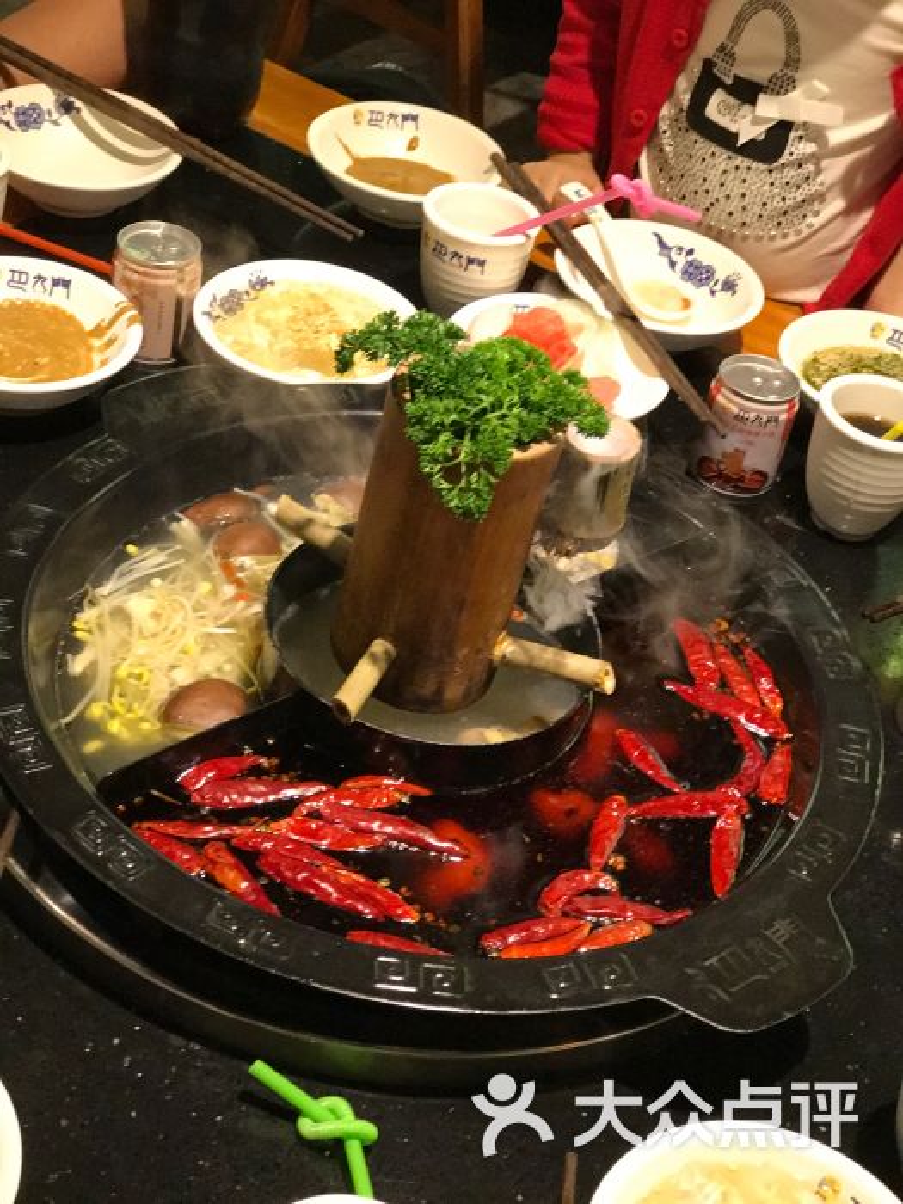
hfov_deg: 25.7
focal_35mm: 57
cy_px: 602
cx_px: 452
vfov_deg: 33.8
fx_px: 1983
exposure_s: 1/50
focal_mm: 6.6
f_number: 2.8
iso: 320
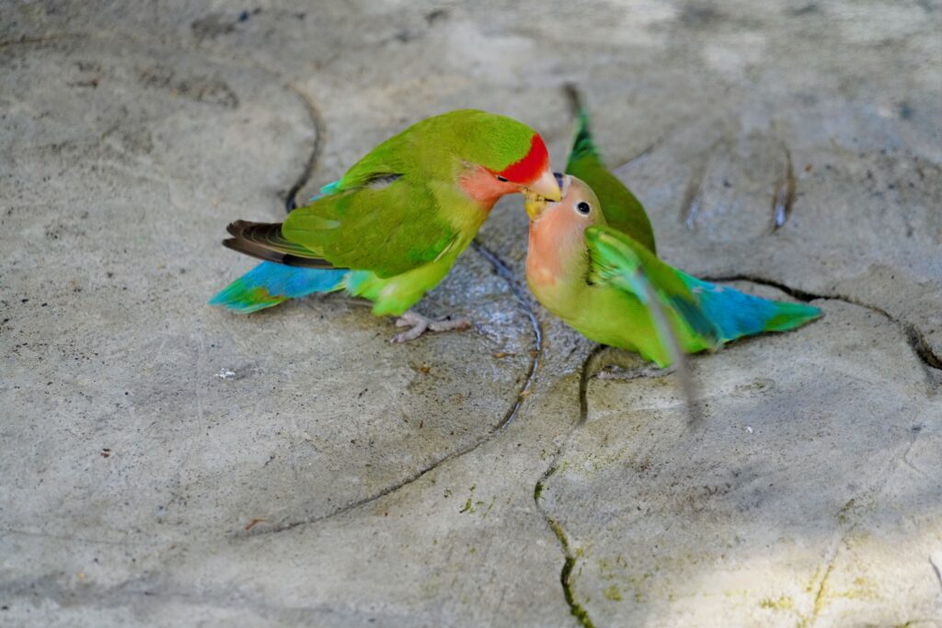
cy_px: 314
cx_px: 471
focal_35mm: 240
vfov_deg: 5.7
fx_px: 6280
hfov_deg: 8.6
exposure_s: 1/250
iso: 2000
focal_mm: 240
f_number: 6.3
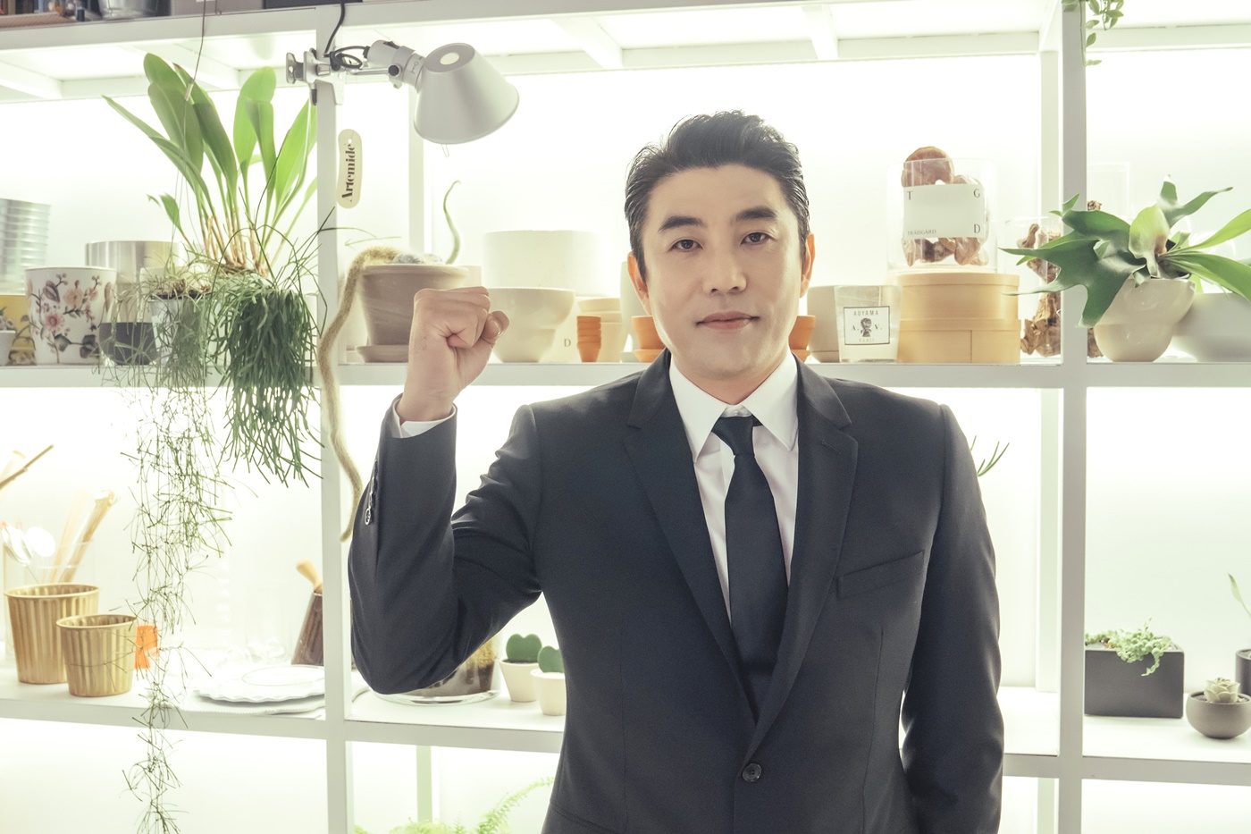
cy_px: 417
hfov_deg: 48.5
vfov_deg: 33.4
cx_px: 626
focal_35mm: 40
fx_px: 1390
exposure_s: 1/125
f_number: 4
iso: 1600
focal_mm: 27
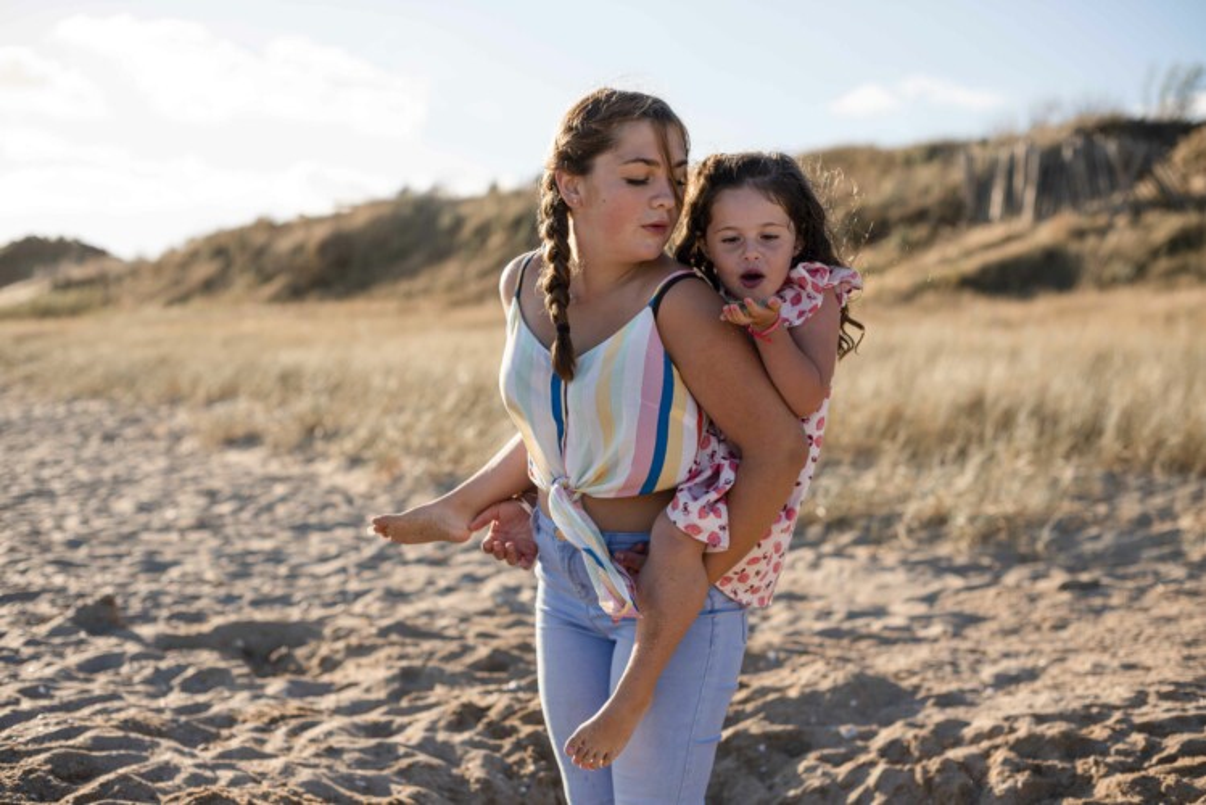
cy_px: 402
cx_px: 603
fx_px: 1676
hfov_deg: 39.6
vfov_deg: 27.0
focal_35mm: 50
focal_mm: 50
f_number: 2.8
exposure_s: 1/1600
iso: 100
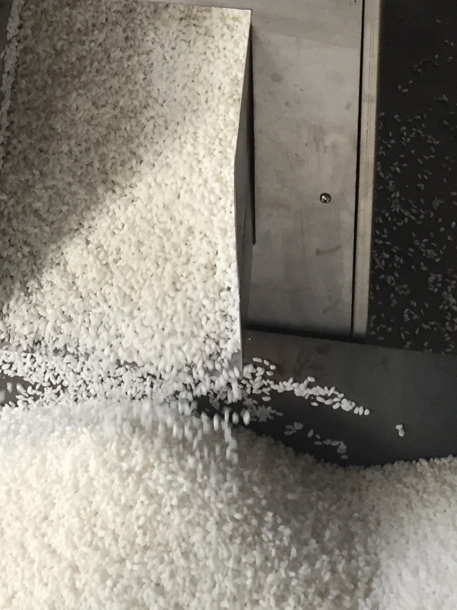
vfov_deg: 22.1
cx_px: 129
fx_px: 1408
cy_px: -167
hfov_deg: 18.3
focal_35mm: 80
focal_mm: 4.15
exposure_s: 1/33
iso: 64
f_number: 2.2
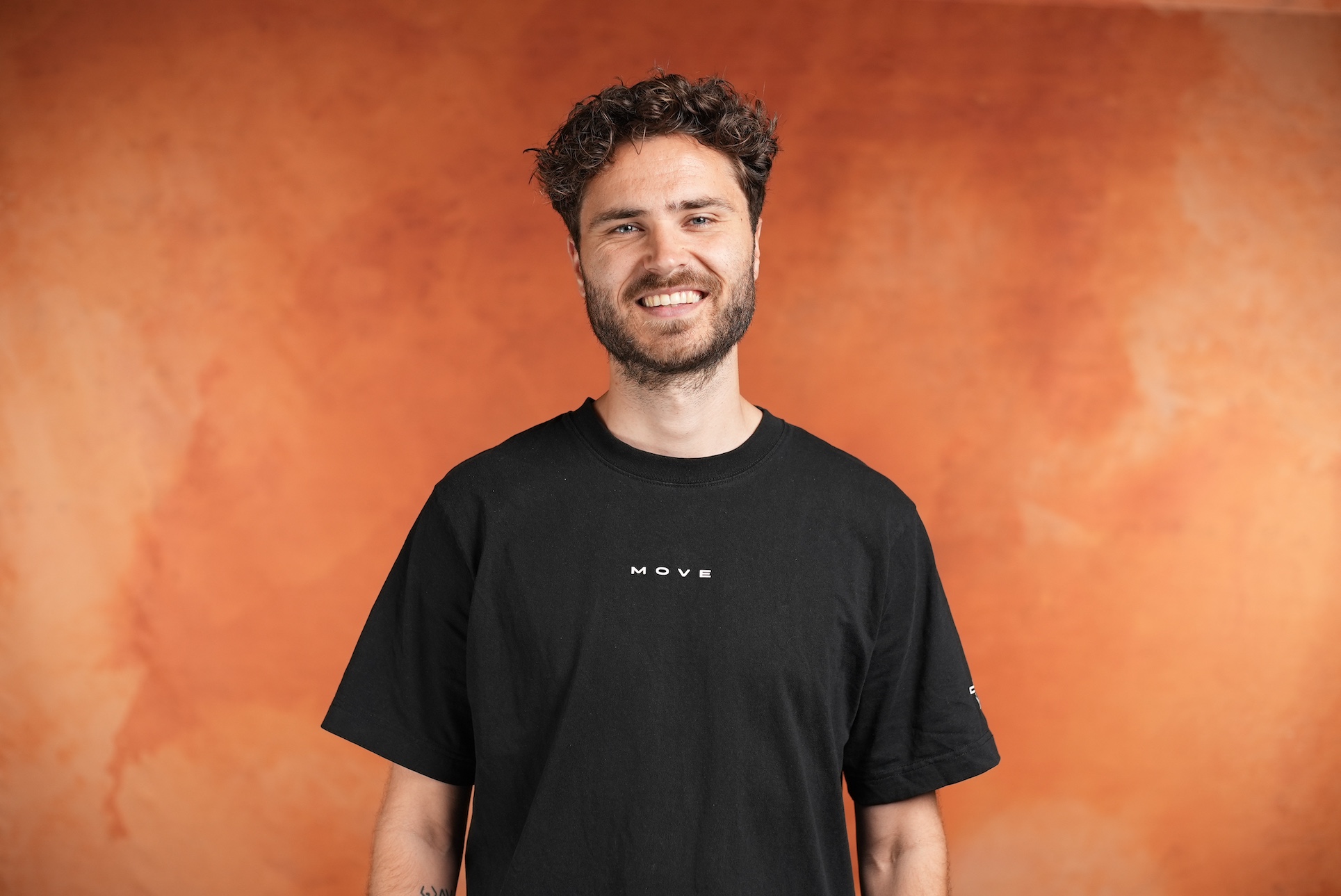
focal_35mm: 50
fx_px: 1864
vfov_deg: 27.0
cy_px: 448
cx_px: 670
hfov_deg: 39.6
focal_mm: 50
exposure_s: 1/250
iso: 640
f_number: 2.8
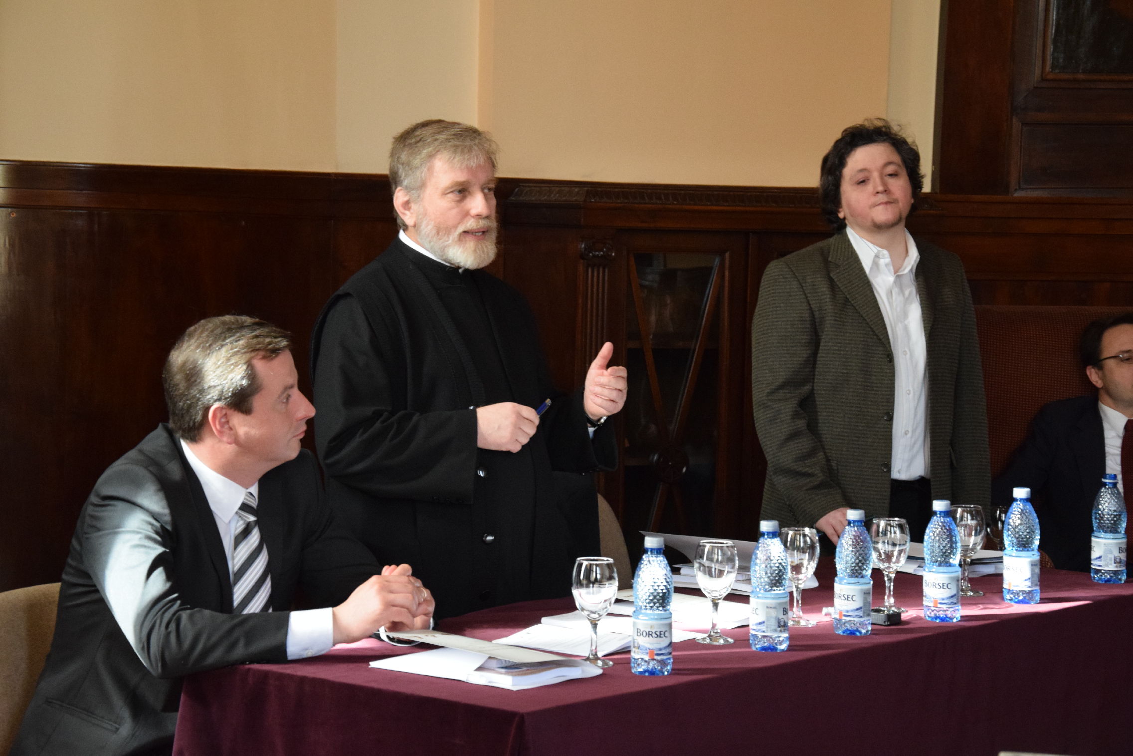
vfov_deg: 15.7
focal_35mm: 87
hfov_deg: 23.4
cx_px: 566
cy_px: 378
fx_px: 2738
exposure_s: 1/100
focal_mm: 58
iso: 2500
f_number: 6.3
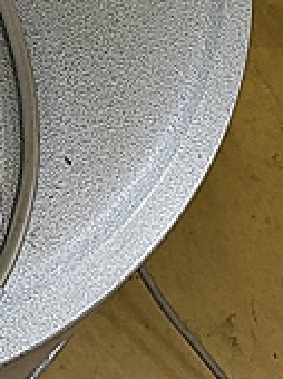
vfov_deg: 19.6
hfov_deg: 13.5
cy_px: 29
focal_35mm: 98
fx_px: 1071
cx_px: -223
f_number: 1.8
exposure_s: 1/74
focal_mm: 4.25
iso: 125
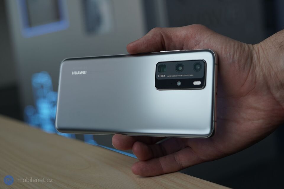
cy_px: 94
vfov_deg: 35.1
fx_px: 300
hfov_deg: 50.7
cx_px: 142
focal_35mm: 38
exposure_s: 1/60
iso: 160
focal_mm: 38
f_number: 4
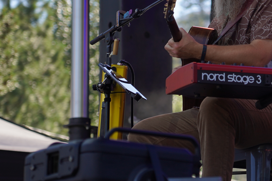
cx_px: 243
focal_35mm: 272
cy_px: 40
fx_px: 2055
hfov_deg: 7.6
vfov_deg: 5.0
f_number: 4.5
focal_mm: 105
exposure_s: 1/320
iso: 100
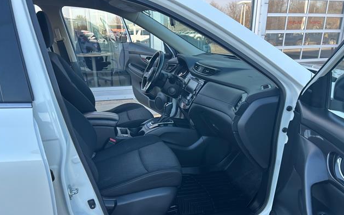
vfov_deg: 44.3
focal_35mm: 28
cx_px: 171
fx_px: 263
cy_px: 128
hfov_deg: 66.5
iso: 40
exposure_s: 1/198
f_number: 1.5
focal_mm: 5.7
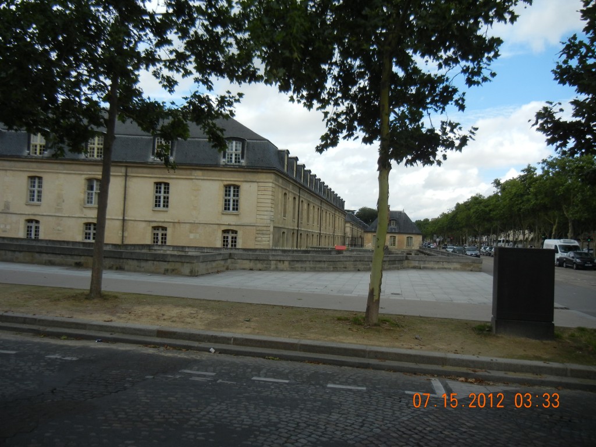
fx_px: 517
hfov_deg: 60.0
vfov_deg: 46.8
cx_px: 298
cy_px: 224
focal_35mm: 30
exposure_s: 1/308
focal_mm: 5.4
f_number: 7
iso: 160
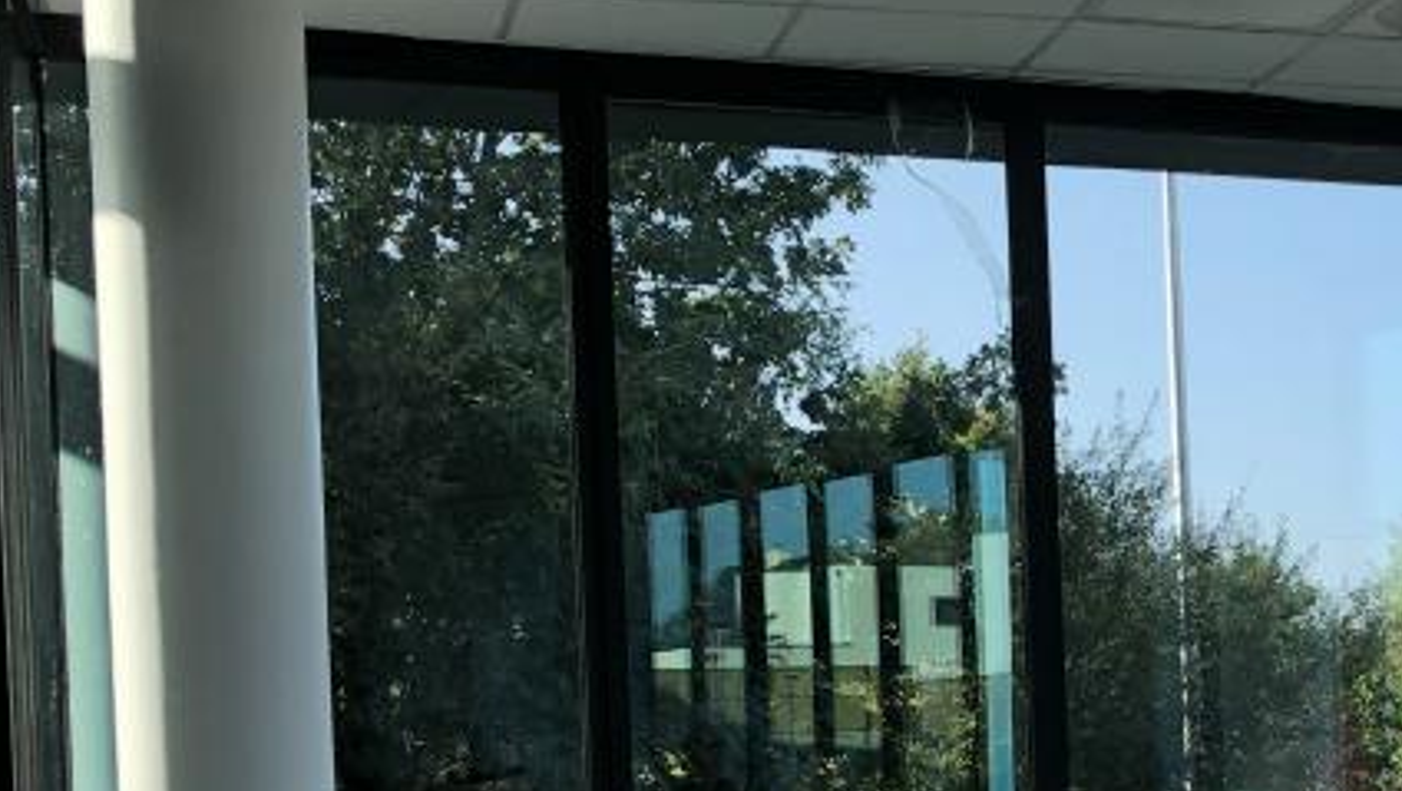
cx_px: 1617
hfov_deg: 21.7
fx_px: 3422
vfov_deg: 12.9
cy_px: 884
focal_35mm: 92
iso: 20
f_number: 1.8
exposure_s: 1/296
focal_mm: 3.99
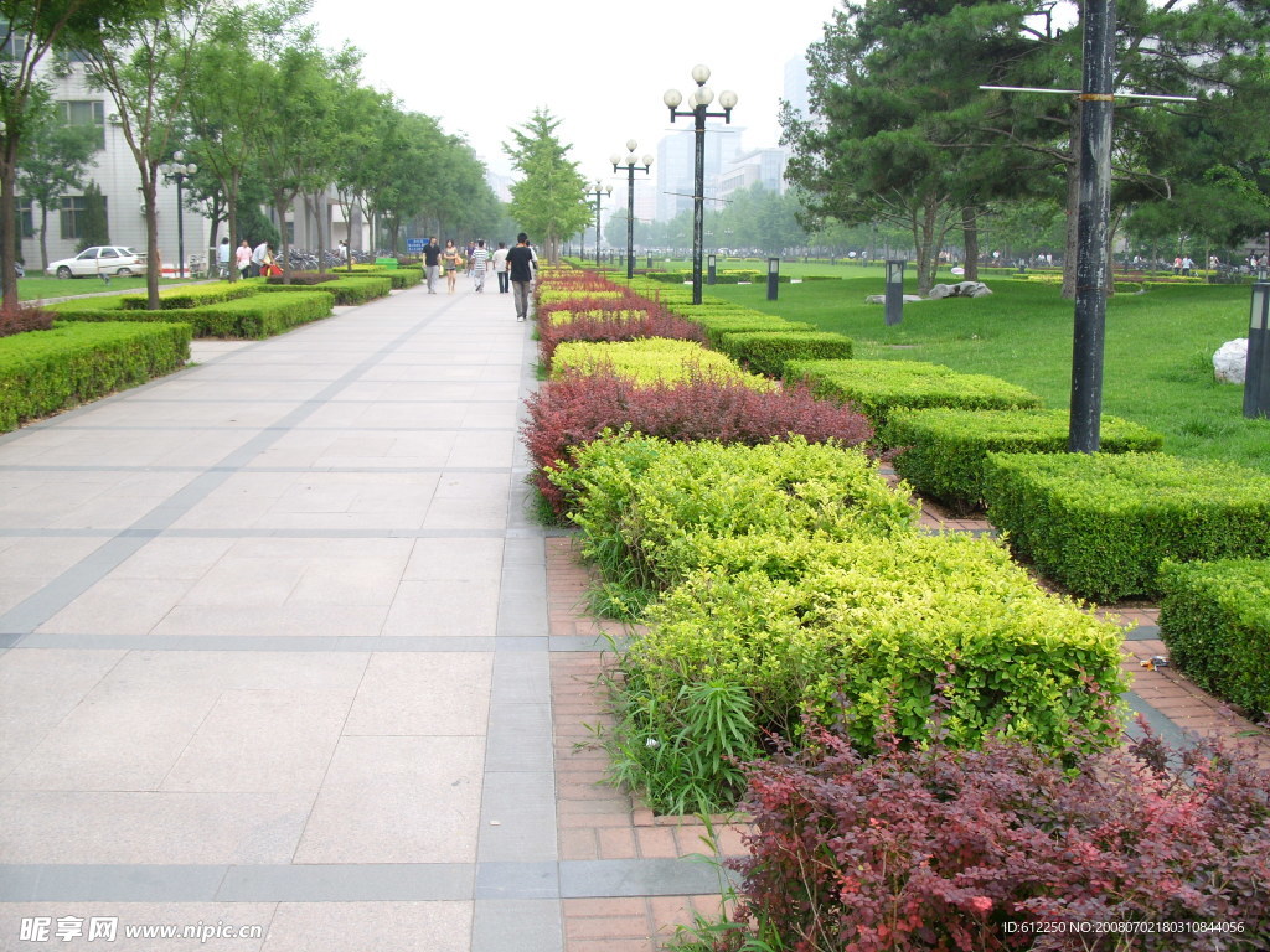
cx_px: 635
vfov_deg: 37.7
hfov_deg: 49.0
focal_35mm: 38
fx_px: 1394
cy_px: 476
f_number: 4
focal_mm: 7.8
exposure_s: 1/154
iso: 50
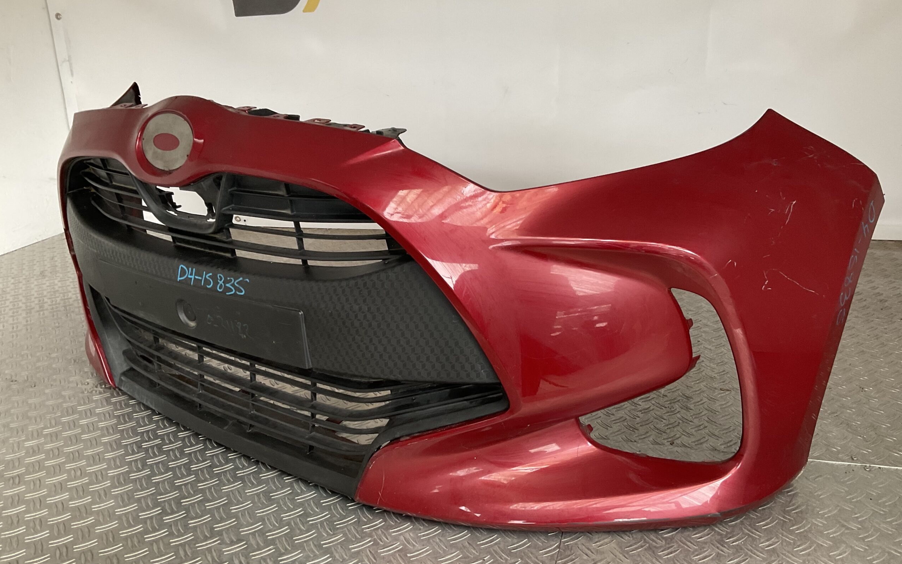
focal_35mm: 31
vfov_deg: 40.6
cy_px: 296
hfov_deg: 61.2
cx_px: 453
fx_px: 762
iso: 64
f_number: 1.8
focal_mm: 3
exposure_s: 1/50
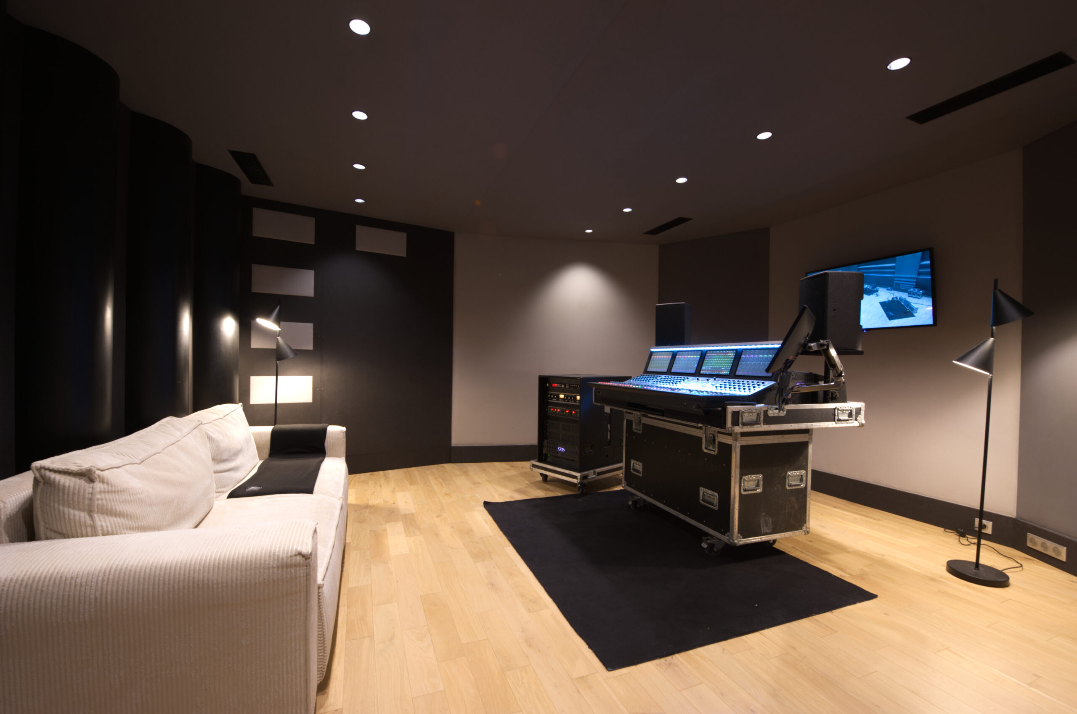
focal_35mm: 14
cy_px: 357
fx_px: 418
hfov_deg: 104.3
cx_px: 538
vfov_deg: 81.0
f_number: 8
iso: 400
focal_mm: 14
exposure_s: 1/2
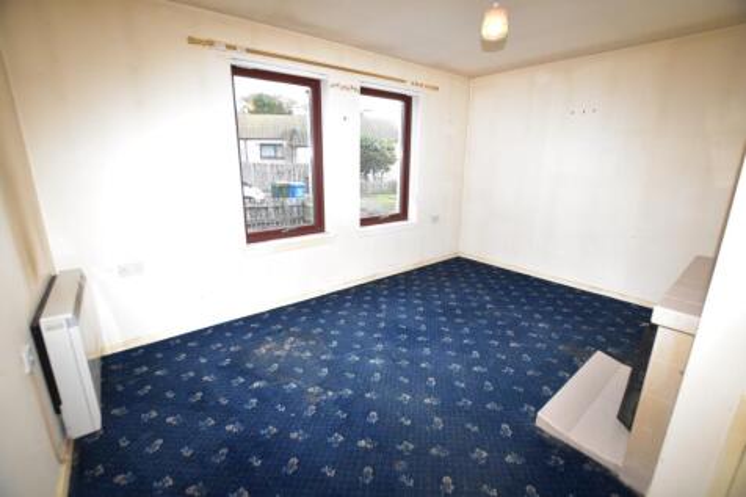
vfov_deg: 77.3
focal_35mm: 15
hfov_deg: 100.4
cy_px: 248
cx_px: 373
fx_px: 311
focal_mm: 10
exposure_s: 1/60
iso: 1600
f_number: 4
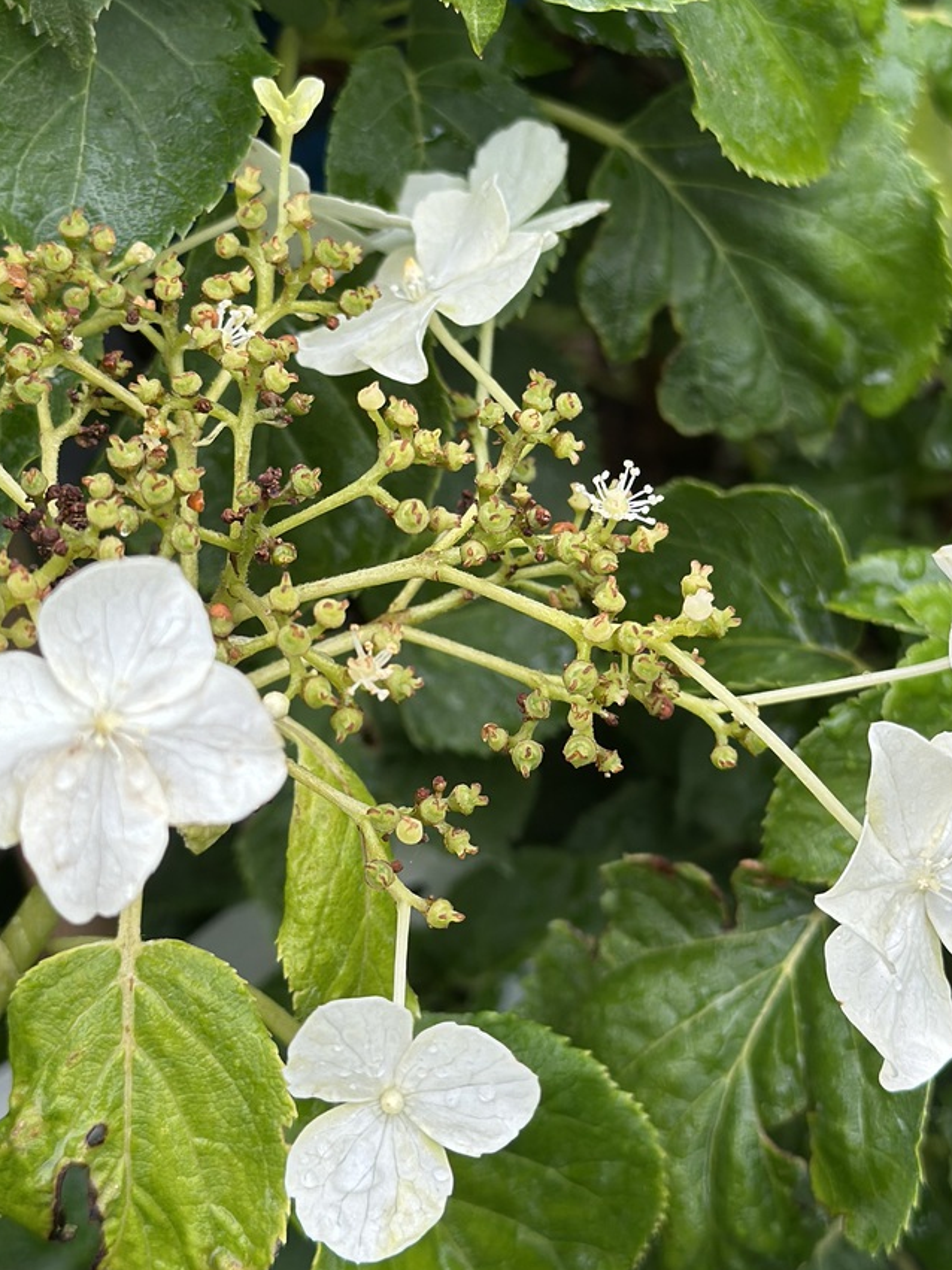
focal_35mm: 79
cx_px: 563
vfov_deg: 24.7
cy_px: 484
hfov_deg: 18.6
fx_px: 2898
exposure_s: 1/471
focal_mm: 6.86
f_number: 1.78
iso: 80
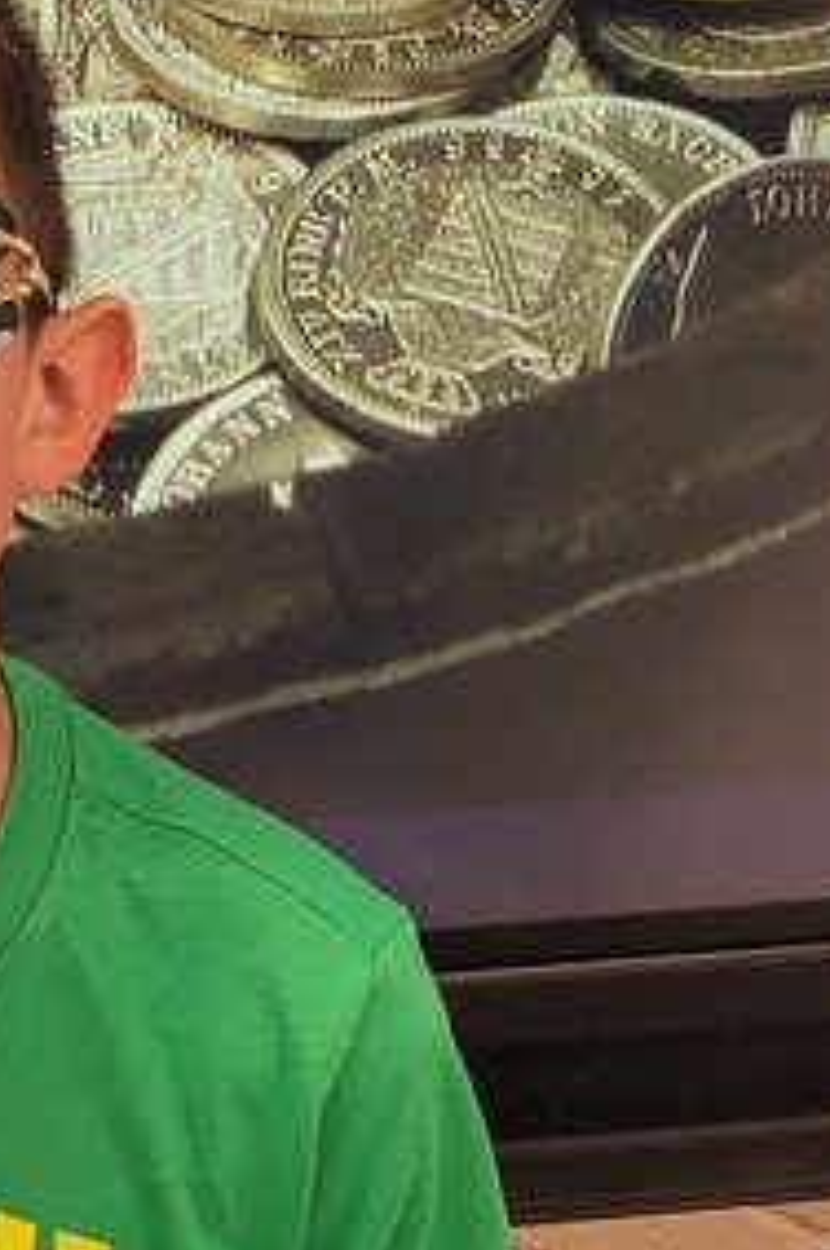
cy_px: -119
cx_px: -380
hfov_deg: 13.2
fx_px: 3397
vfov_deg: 19.9
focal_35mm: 98
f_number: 1.8
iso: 125
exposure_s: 1/120
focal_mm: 5.4
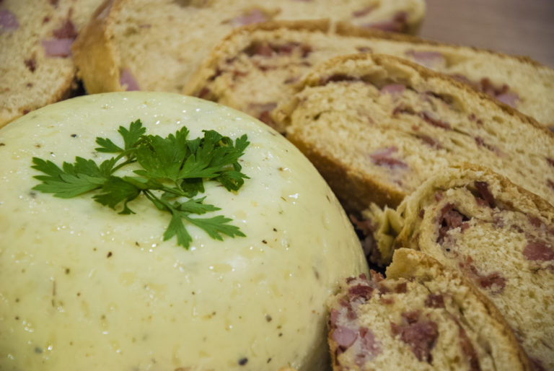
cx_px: 277
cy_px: 186
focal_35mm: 158
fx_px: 2426
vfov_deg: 8.7
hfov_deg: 13.0
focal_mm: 105
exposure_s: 1/50
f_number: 5.6
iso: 500
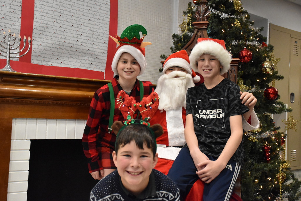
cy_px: 100
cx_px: 150
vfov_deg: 29.9
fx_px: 376
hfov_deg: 43.6
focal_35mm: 45
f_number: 4.5
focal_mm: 30
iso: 5000
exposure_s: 1/400
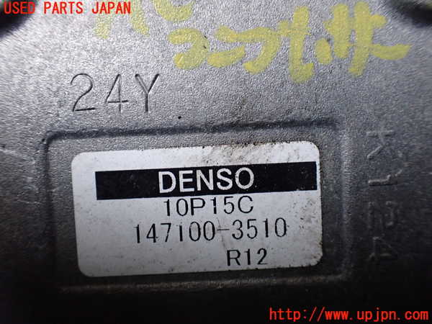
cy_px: 162
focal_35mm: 30
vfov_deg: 46.8
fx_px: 374
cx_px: 216
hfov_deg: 60.0
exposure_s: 1/125
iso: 640
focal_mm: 5.4
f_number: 2.3
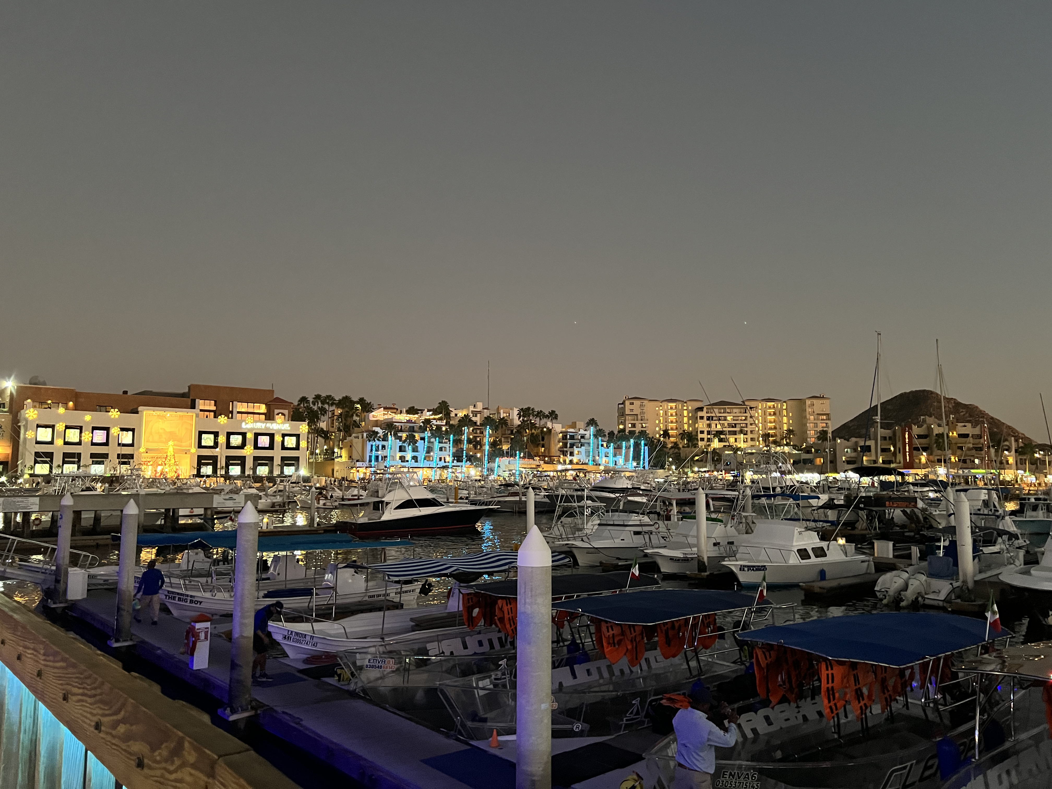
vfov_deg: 53.1
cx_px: 526
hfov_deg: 67.3
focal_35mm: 26
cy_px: 394
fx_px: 790
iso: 640
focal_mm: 5.7
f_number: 1.5
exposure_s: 1/30
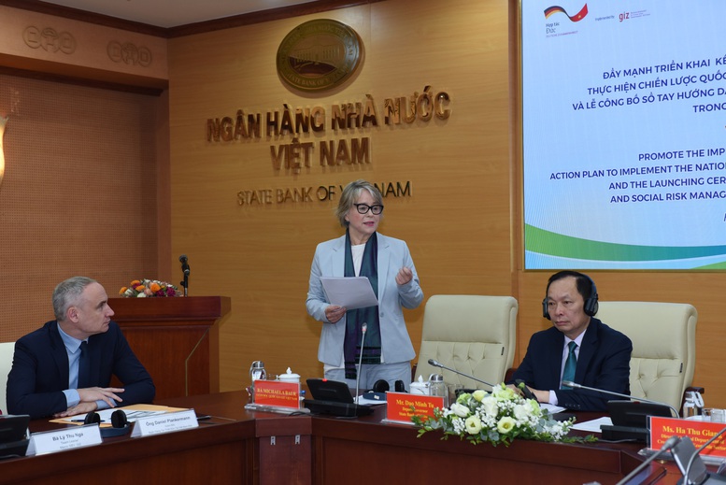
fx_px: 1110
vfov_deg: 24.6
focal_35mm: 55
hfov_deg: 36.2
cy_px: 242
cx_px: 363
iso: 800
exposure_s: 1/100
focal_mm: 55
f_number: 4.5
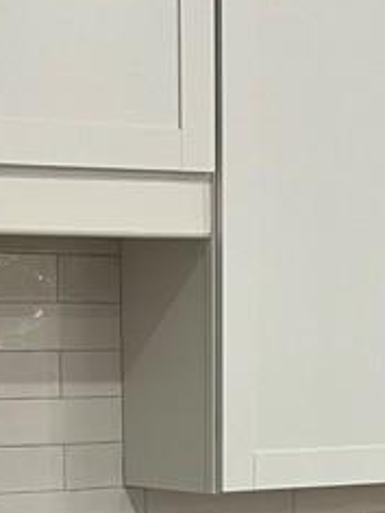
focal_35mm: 113
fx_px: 1676
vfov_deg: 16.3
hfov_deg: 13.0
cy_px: 702
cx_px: 74
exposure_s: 1/60
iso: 80
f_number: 1.5
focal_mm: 5.7
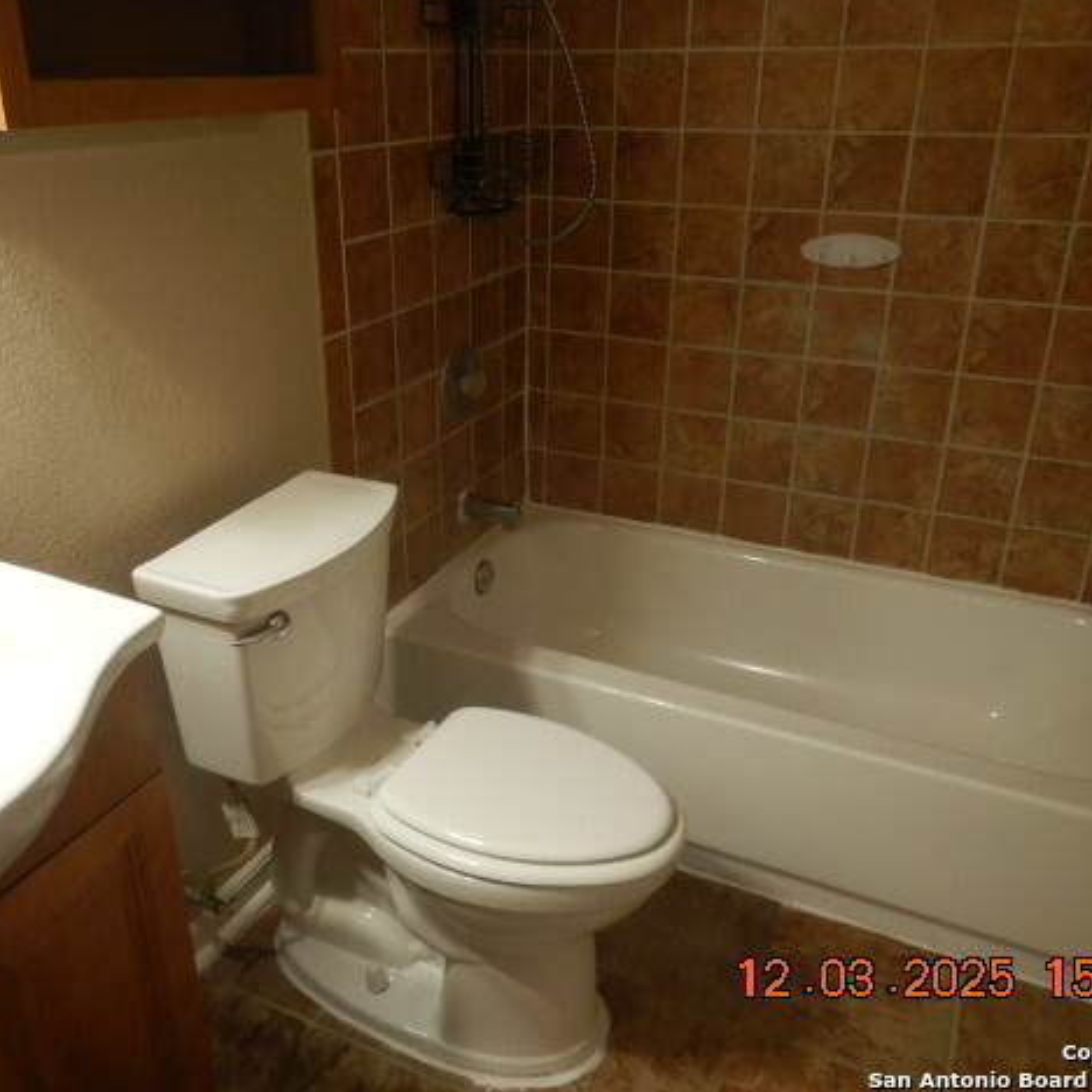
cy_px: 534
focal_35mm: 29
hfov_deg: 55.6
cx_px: 502
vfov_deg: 55.6
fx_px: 1035
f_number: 2.8
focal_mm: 4.3
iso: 280
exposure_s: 1/30
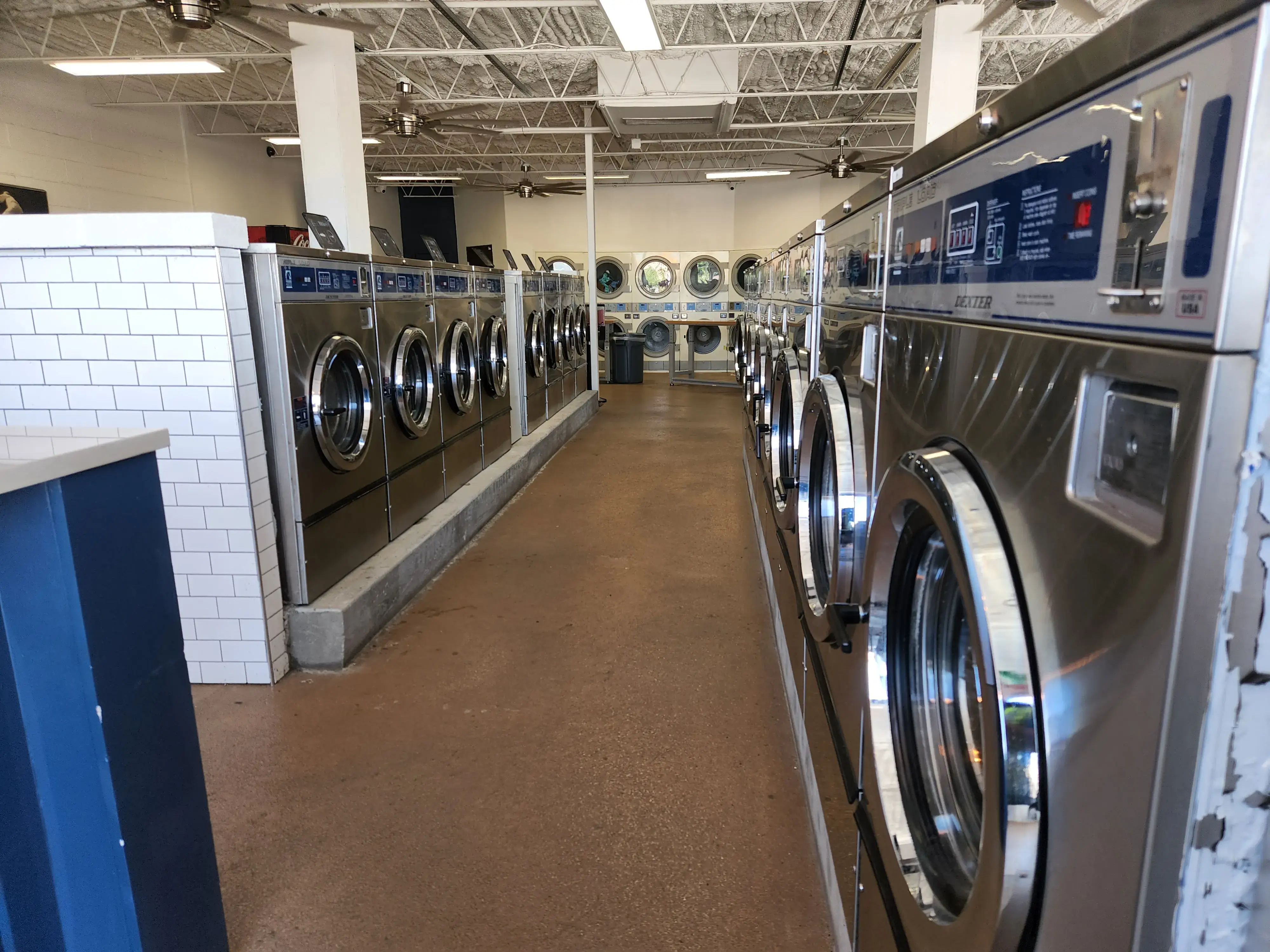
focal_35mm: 23
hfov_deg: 73.9
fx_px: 844
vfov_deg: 58.9
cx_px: 635
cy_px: 476
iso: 64
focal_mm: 5.4
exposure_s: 1/120
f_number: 1.8
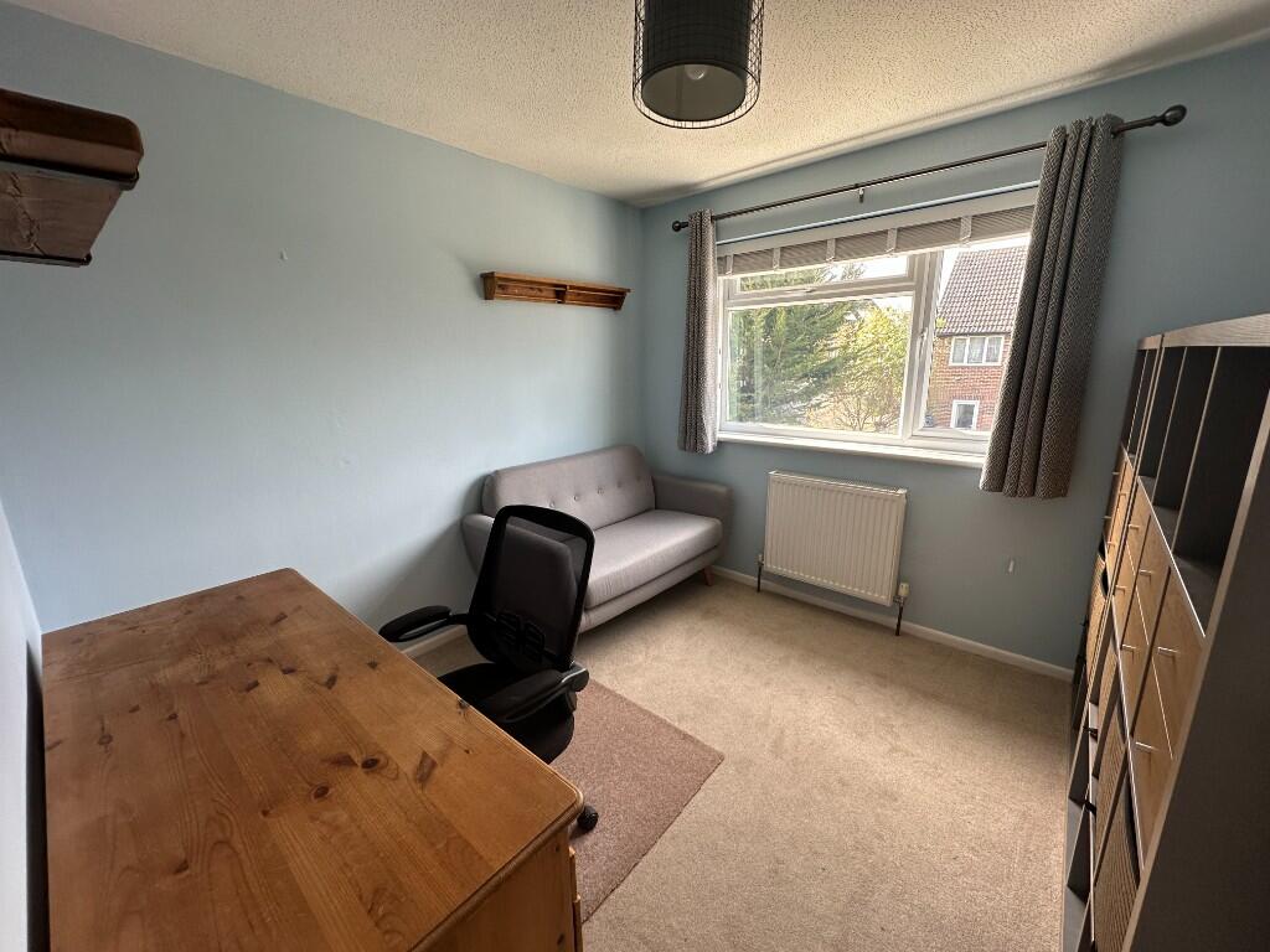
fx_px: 514
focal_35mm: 14
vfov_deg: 85.7
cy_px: 476
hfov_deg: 102.1
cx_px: 635
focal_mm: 2.22
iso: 80
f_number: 2.2
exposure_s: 1/99
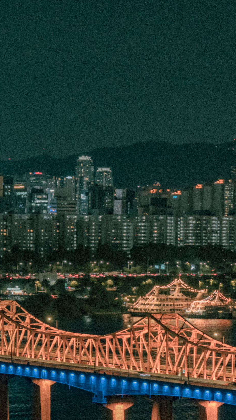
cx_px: -4
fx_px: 2237
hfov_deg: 6.0
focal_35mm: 201
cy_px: 240
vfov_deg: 10.7
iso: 1000
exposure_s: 1/10
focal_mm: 70
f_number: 4.5
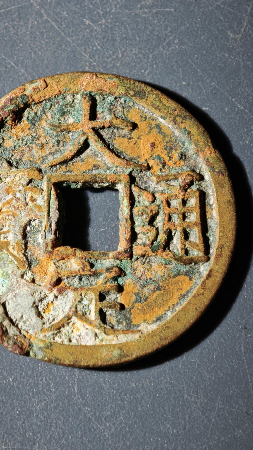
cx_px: 89
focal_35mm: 123
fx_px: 1468
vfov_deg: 17.4
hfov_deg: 9.8
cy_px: 224
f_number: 2
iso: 200
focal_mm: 9
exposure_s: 1/100
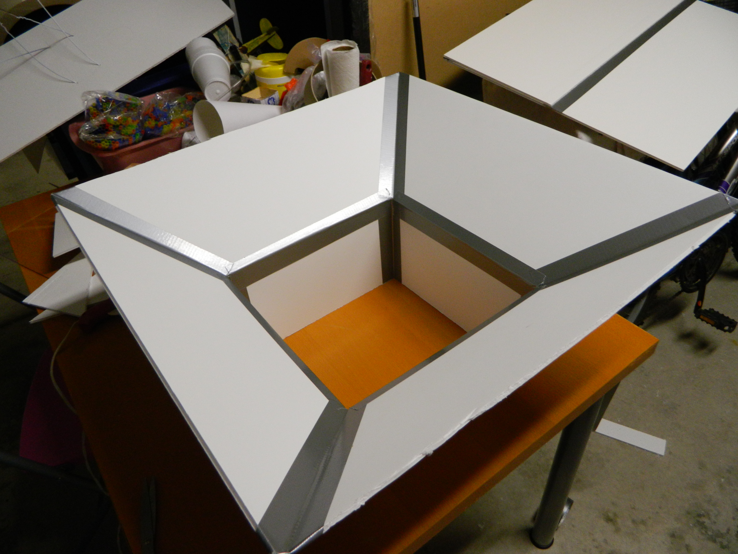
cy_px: 277
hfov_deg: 69.4
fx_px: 533
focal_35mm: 25
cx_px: 369
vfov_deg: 54.9
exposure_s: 1/30
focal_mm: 4.5
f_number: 3.1
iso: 220
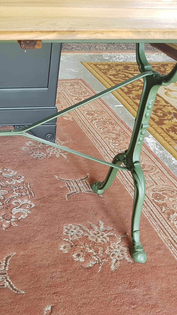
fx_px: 317
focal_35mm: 38
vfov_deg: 52.8
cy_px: 158
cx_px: 21
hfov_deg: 30.0
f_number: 1.7
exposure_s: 1/33
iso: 160
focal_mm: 4.2
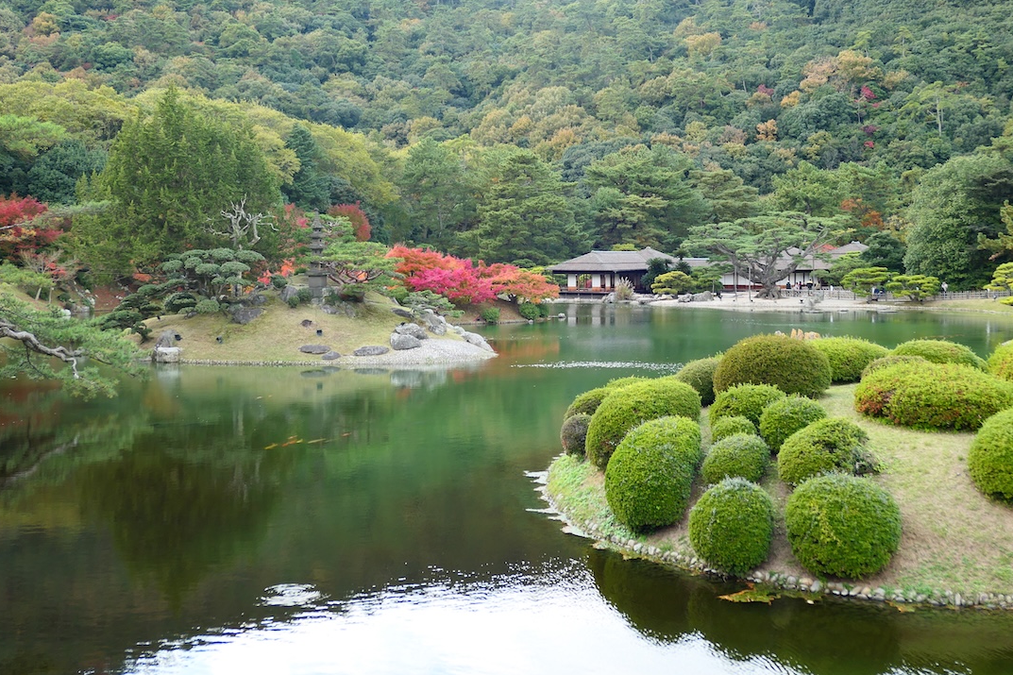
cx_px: 586
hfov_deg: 48.3
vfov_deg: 33.3
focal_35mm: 40
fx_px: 1125
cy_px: 285
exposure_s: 1/100
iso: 125
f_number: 2.8
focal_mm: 12.2
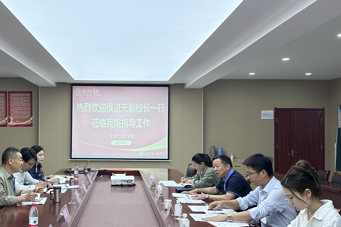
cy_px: 119
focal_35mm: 43
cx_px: 118
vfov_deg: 31.2
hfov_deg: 44.9
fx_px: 407
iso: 80
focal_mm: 6.86
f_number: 1.78
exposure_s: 1/285
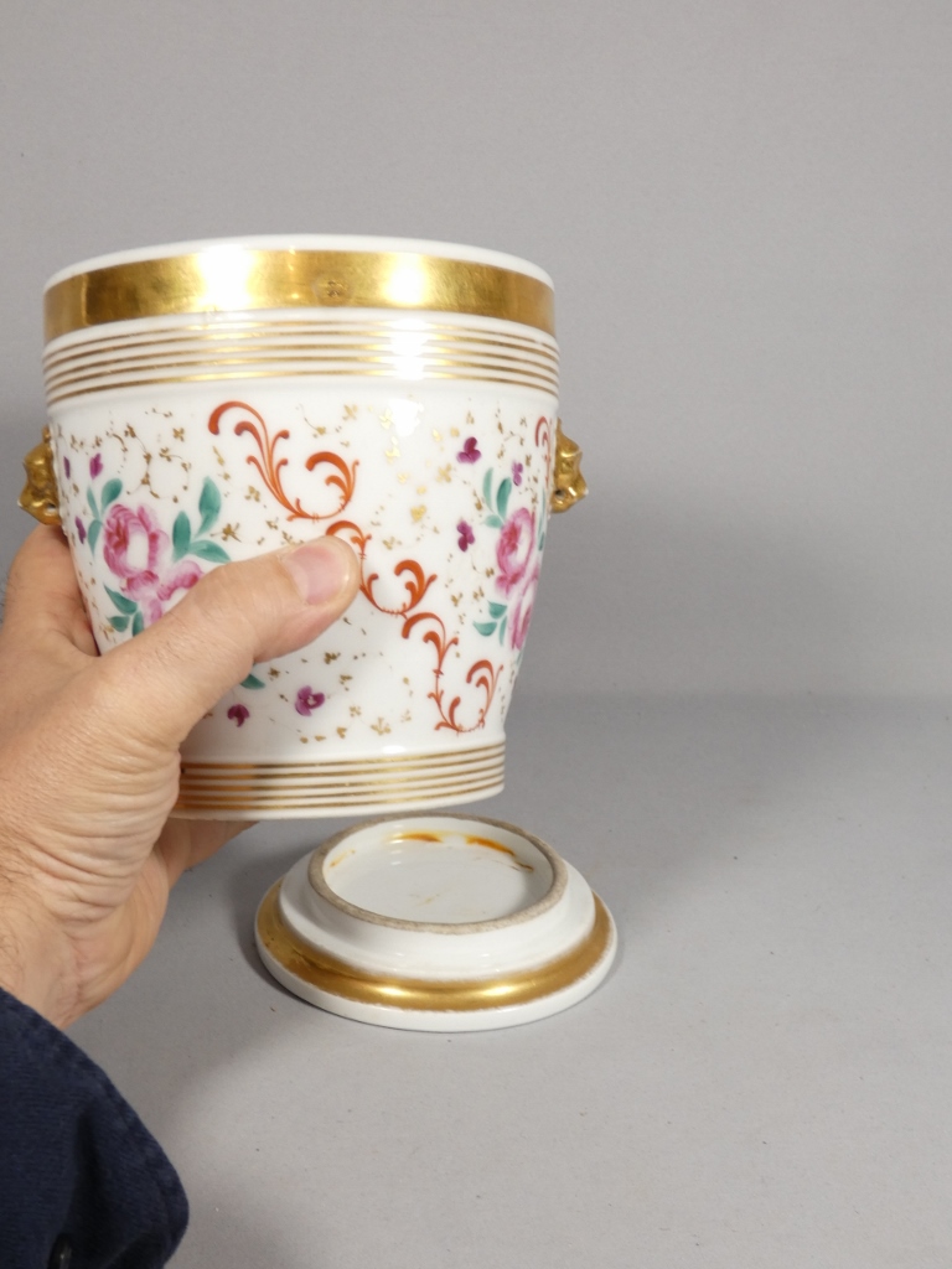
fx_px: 1577
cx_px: 476
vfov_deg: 43.9
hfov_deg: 33.6
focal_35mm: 43
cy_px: 634
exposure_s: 1/80
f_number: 3.7
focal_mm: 7.8
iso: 160
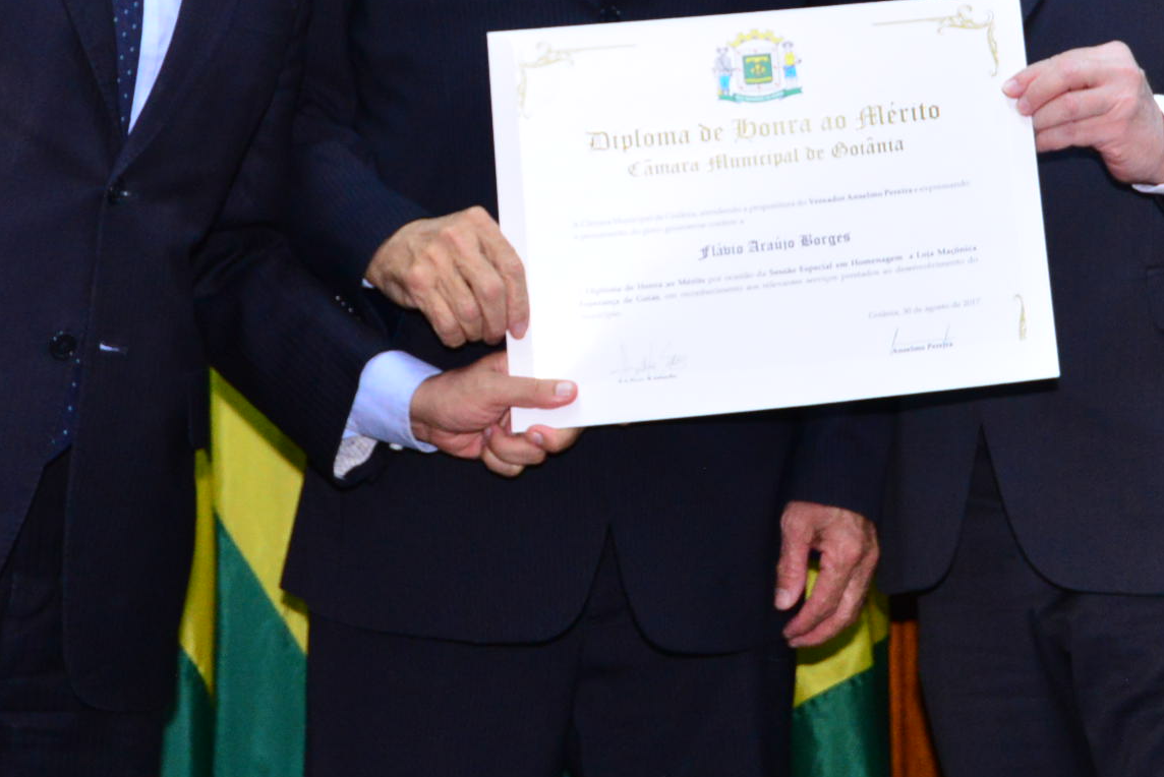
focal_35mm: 92
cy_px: 80
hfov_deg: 22.1
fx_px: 2976
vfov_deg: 14.7
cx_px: 617
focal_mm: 35
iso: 2500
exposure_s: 1/125
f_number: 5
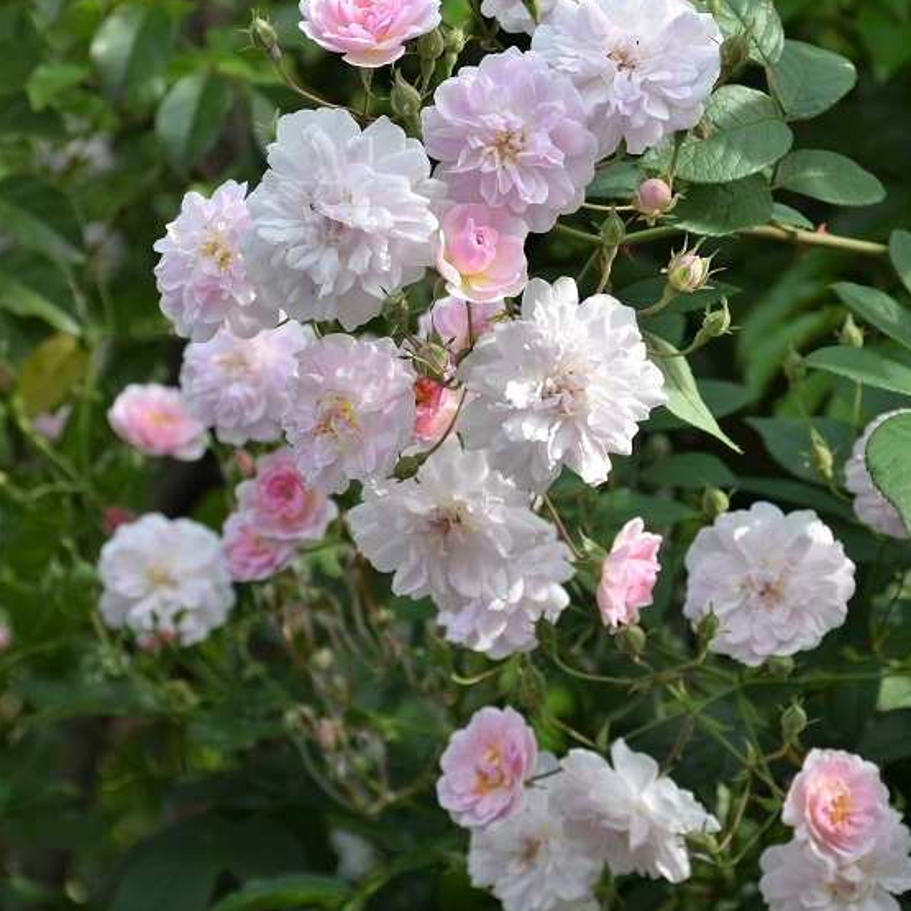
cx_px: 456
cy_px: 304
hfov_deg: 12.1
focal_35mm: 145
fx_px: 4307
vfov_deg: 12.1
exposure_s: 1/250
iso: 280
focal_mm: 75
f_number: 8
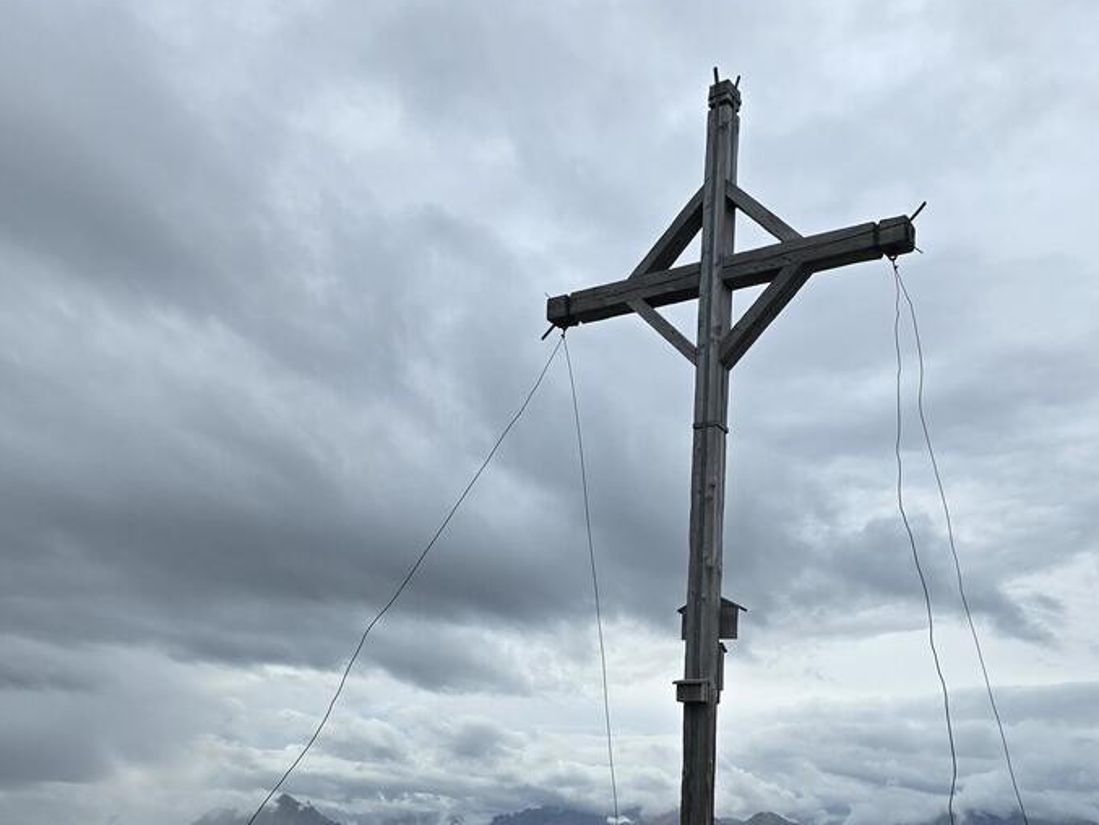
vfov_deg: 40.0
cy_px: 582
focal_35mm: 35
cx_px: 705
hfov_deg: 51.9
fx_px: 1111
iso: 12
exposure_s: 1/1619
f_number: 1.7
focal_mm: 6.3
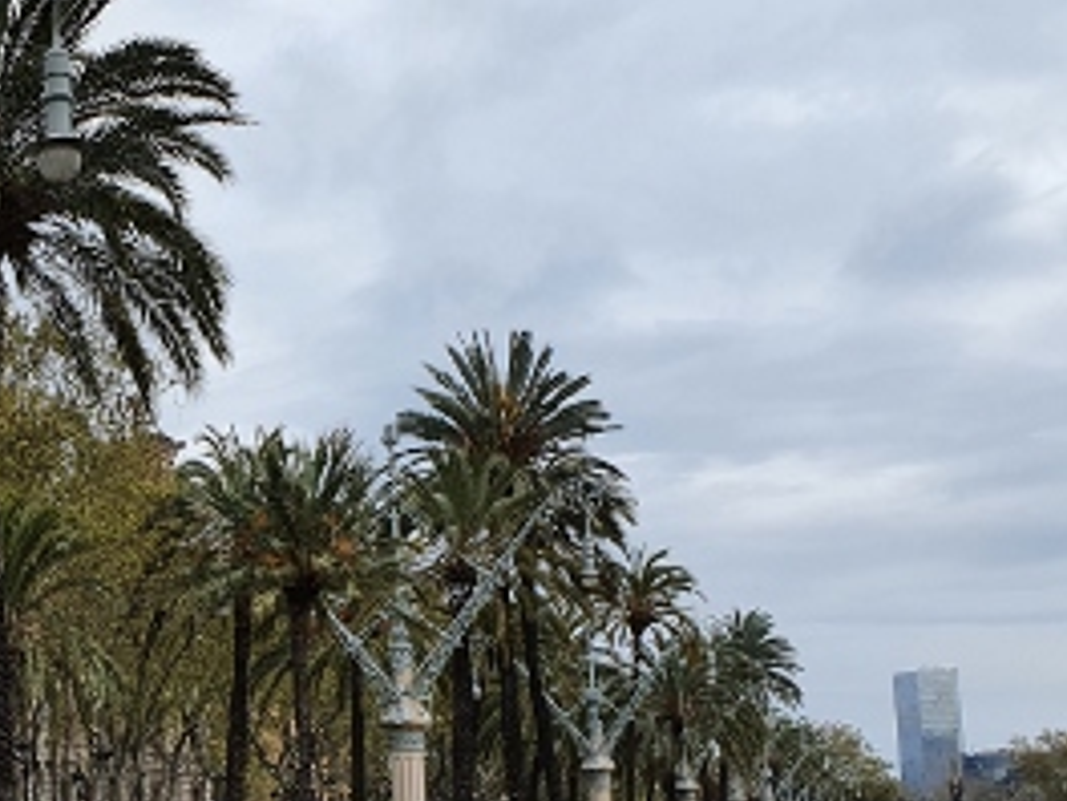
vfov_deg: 24.4
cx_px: -73
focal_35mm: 59
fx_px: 1819
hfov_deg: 29.8
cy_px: 647
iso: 50
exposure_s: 1/1880
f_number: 2.4
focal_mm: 4.32
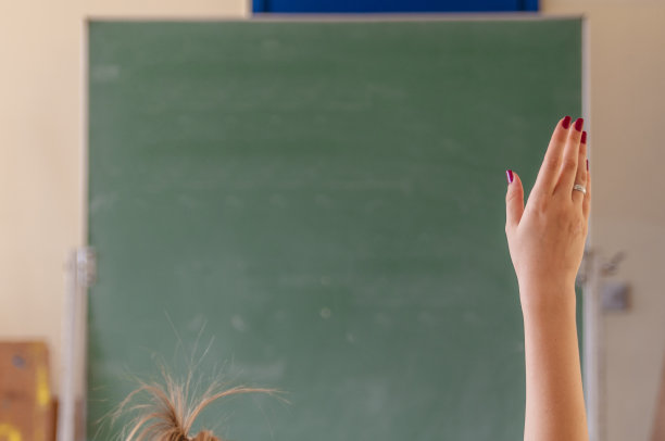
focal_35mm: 84
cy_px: 220
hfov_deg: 24.2
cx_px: 332
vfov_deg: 16.2
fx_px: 1549
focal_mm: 56
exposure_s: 1/125
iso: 200
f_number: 2.8
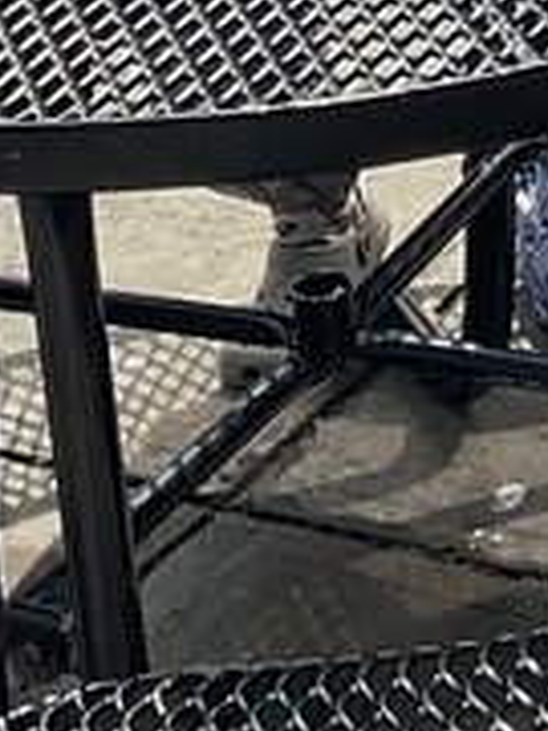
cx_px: 313
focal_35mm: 165
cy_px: -560
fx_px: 3483
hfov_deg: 9.0
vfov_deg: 11.2
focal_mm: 3
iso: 16
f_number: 1.8
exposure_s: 1/1250
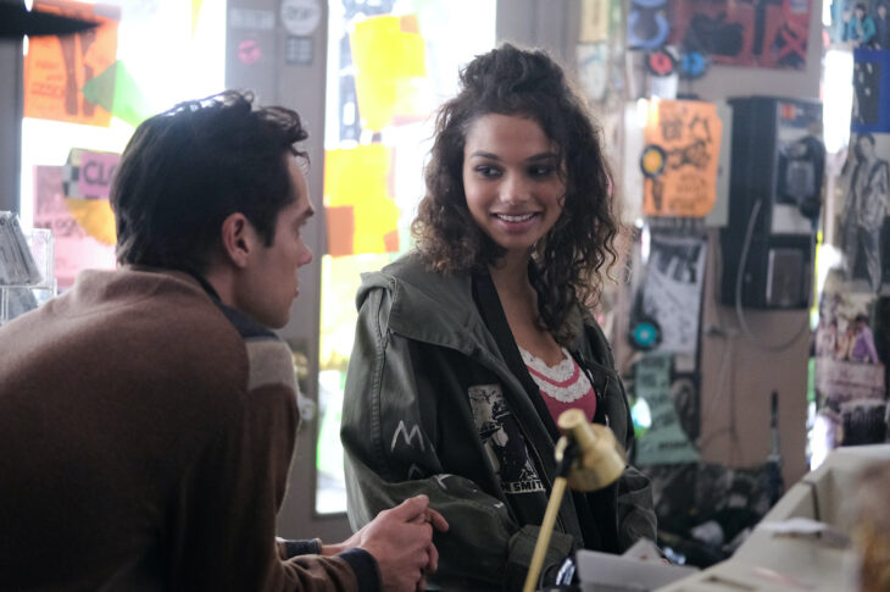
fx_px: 1852
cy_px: 296
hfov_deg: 27.0
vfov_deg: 18.1
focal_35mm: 75
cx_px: 445
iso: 2500
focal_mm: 50
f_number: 2
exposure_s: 1/125
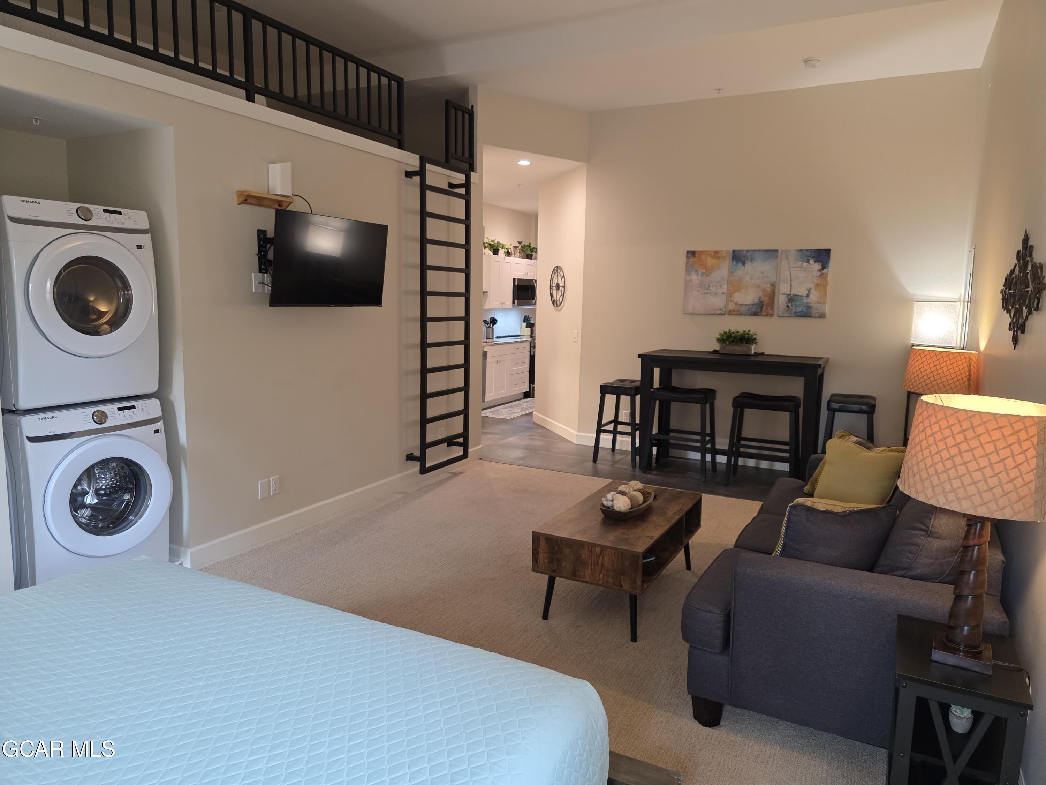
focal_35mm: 23
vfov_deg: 58.9
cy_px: 392
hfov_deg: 73.9
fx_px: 695
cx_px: 523
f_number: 1.7
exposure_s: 1/120
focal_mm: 6.3
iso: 500
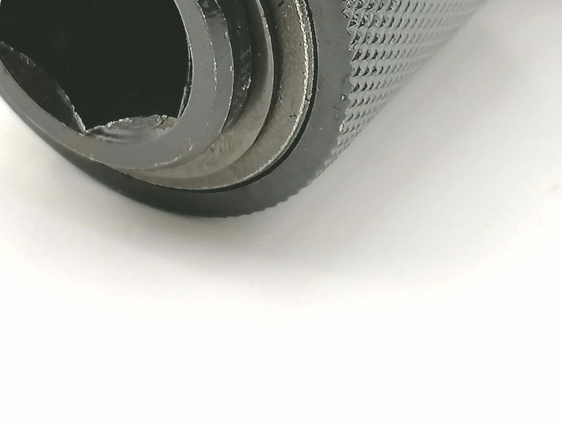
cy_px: -152
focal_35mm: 129
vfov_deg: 11.2
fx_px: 2095
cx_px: 268
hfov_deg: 15.3
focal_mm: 5.3
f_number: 1.8
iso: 50
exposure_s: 1/100
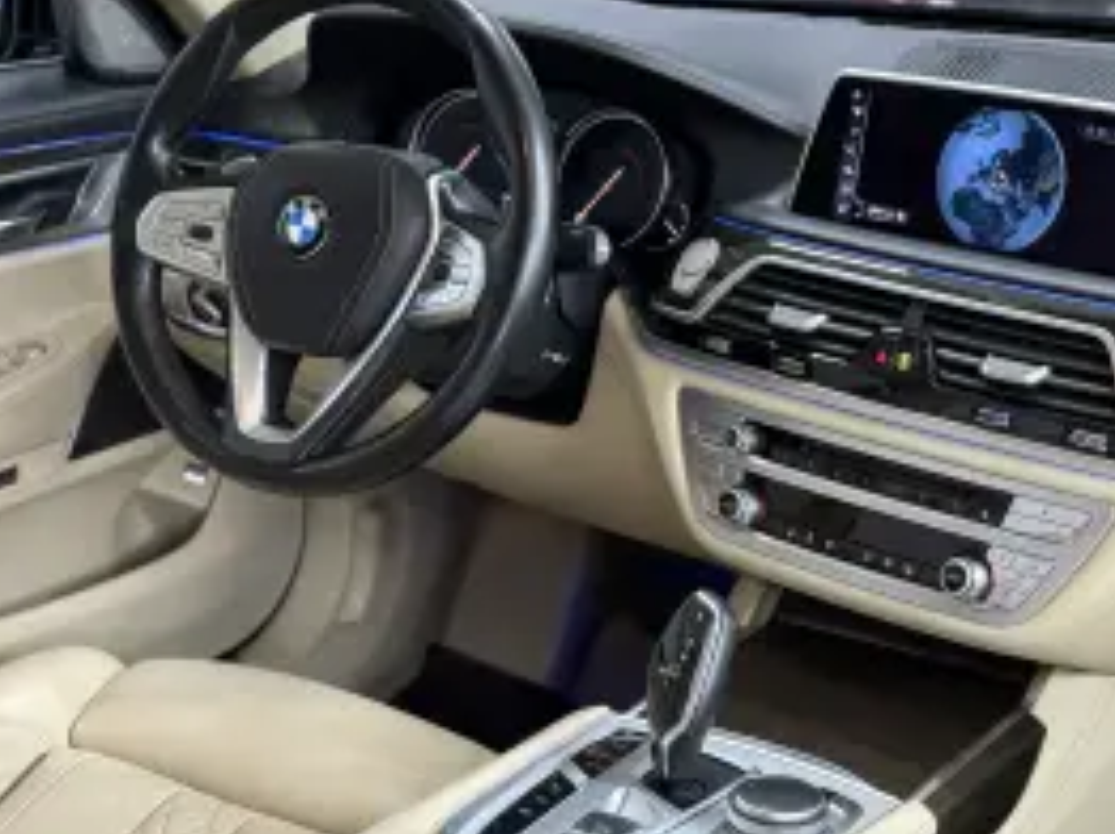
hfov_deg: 29.4
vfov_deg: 22.2
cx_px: 630
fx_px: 2124
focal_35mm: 66
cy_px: 485
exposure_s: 1/33
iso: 320
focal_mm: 6.76
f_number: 1.78
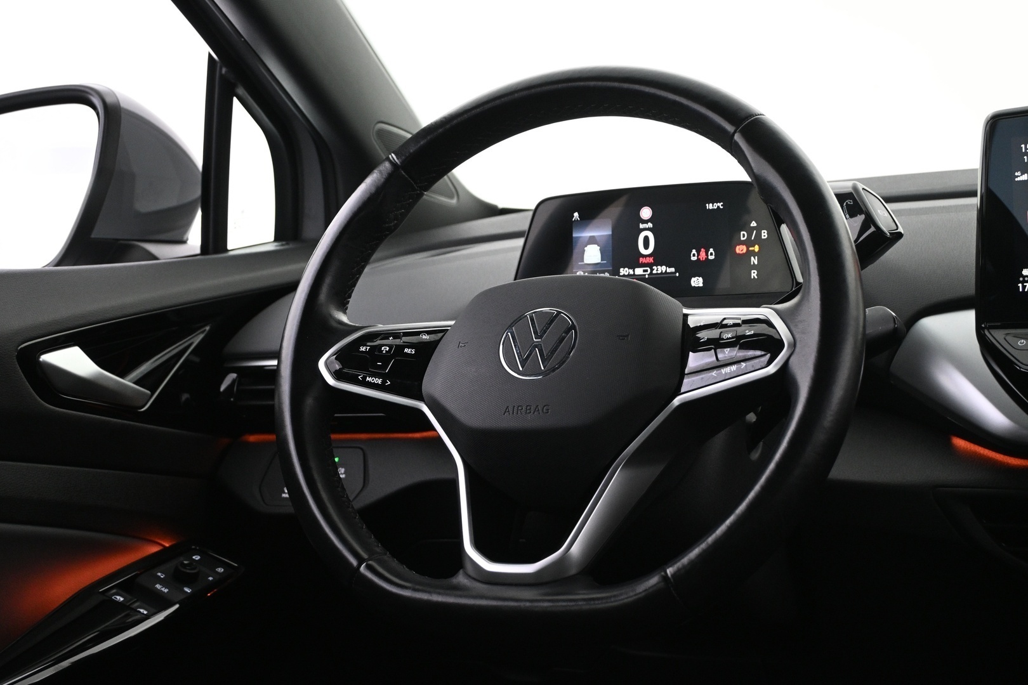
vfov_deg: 27.3
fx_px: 1413
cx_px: 514
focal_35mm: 50
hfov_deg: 40.0
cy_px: 342
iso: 1600
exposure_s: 1/20
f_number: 5
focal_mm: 33
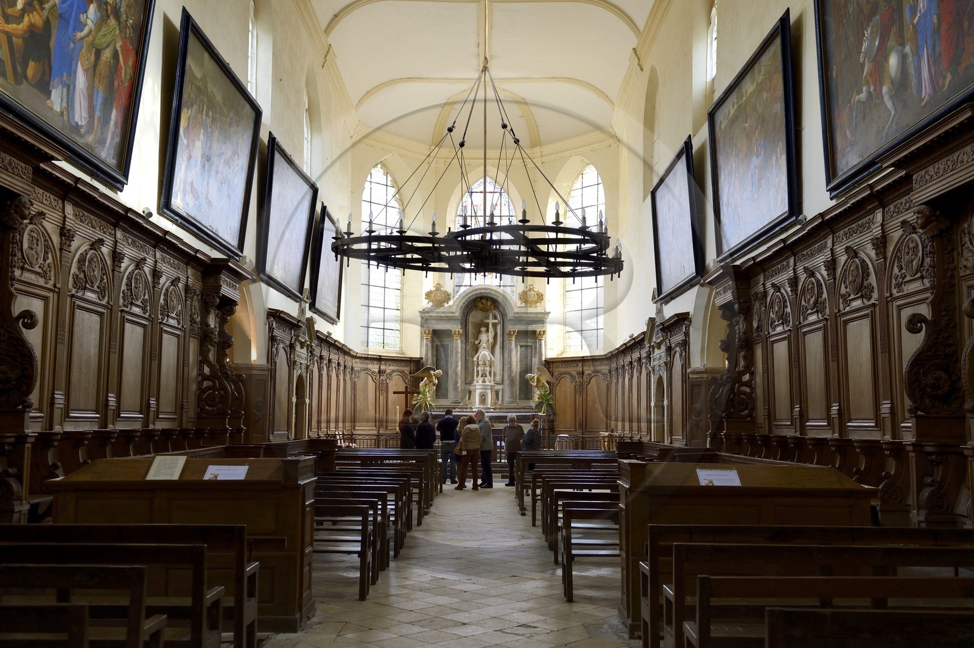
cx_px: 487
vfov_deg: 37.8
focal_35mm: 35
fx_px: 946
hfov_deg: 54.5
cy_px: 324
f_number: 5.6
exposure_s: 1/60
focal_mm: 35
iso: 800
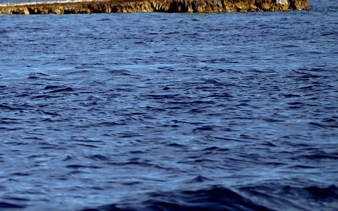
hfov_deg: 4.6
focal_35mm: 452
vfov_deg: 2.9
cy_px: -56
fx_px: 4163
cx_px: -37
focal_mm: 185
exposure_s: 1/4000
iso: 250
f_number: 5
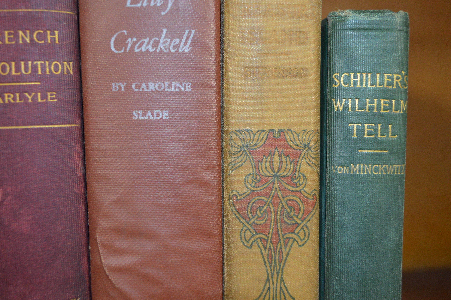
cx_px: 226
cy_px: 150
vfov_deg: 31.8
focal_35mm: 42
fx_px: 526
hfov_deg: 46.4
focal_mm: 28
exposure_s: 1/60
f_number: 4.5
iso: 800
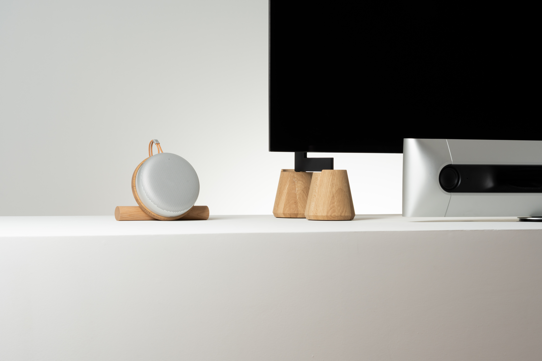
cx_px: 271
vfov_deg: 13.0
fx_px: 1581
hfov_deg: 19.5
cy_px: 180
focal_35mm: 105
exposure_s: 1/100
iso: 200
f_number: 20
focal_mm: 105
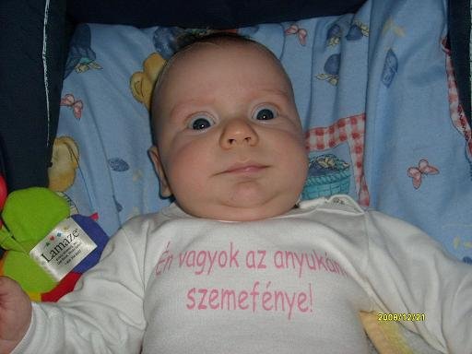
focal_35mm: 43
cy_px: 177
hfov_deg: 43.9
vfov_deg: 33.6
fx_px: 586
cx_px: 236
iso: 100
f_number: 3
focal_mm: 7.2
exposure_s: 1/45
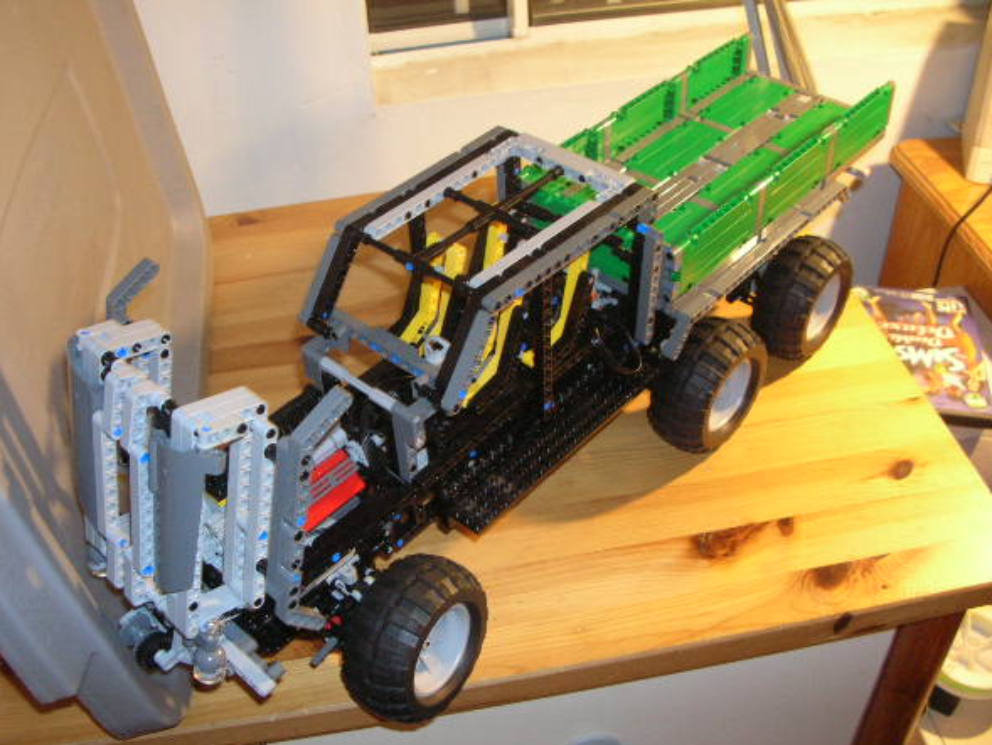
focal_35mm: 38
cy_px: 364
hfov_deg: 48.9
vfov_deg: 37.7
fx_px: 1089
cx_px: 456
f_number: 2.8
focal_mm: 5.8
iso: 200
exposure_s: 1/6.7
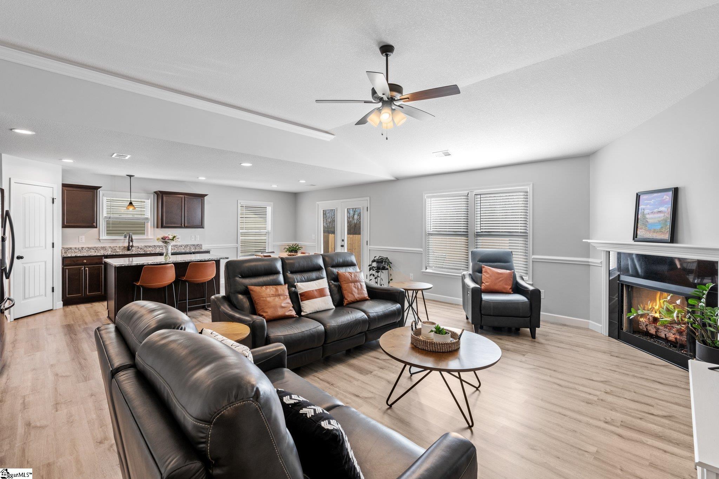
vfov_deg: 73.7
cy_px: 240
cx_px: 360
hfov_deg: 96.7
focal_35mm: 16
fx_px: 320
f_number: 9
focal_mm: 16
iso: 200
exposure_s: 1/3
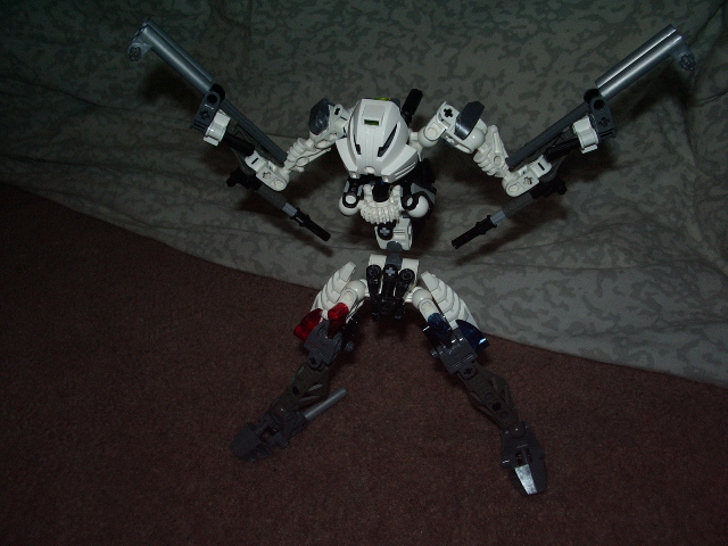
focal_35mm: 35
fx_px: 736
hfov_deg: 52.6
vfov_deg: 40.7
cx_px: 364
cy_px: 273
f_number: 4.3
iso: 100
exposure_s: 1/40
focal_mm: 5.8
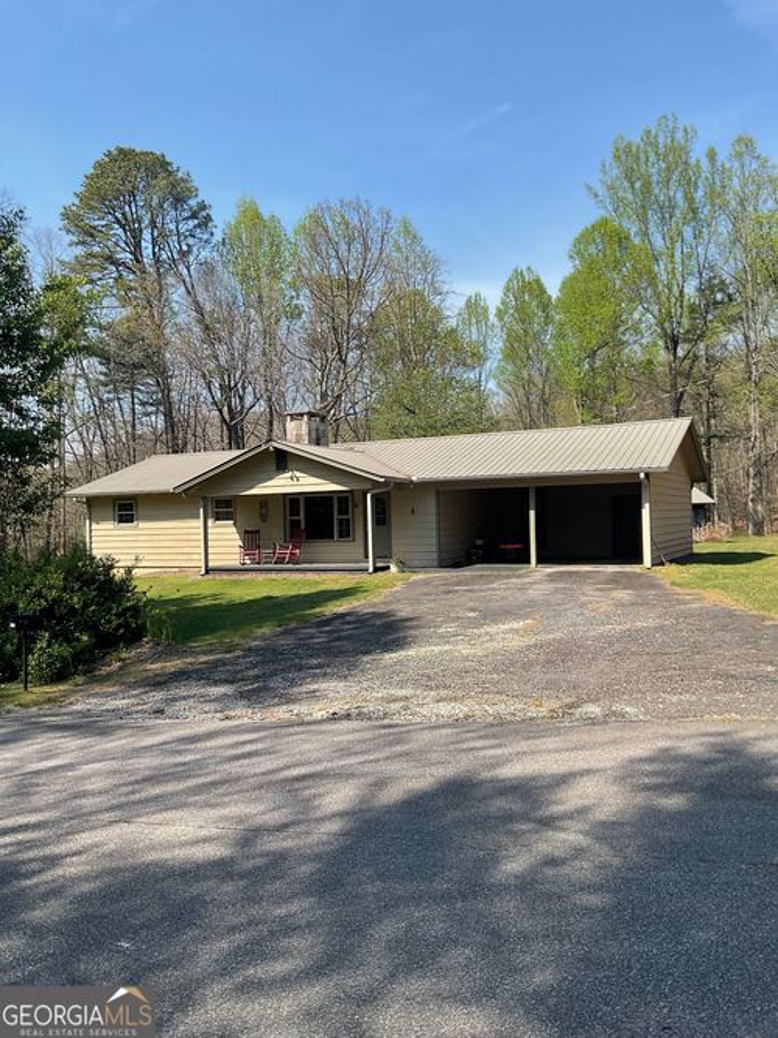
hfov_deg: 48.2
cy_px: 519
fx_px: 869
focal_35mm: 29
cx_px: 389
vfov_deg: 61.7
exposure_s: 1/1055
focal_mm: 3
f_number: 1.8
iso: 16
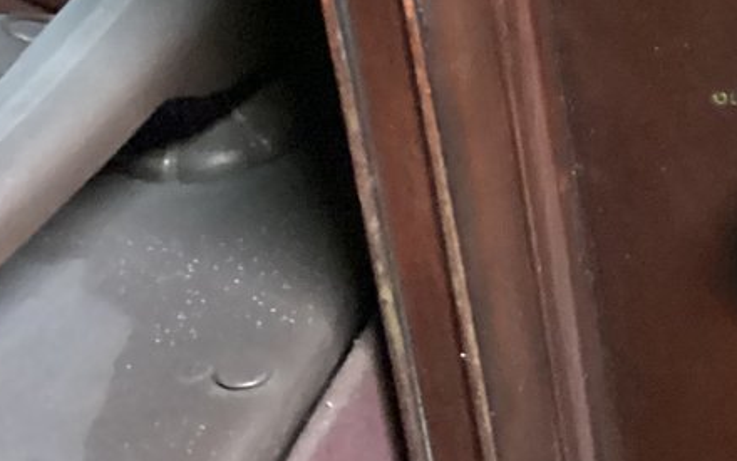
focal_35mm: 113
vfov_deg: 11.5
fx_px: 2270
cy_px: 6
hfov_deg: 16.3
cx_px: 1215
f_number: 2.4
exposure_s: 1/20
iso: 640
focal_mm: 3.3
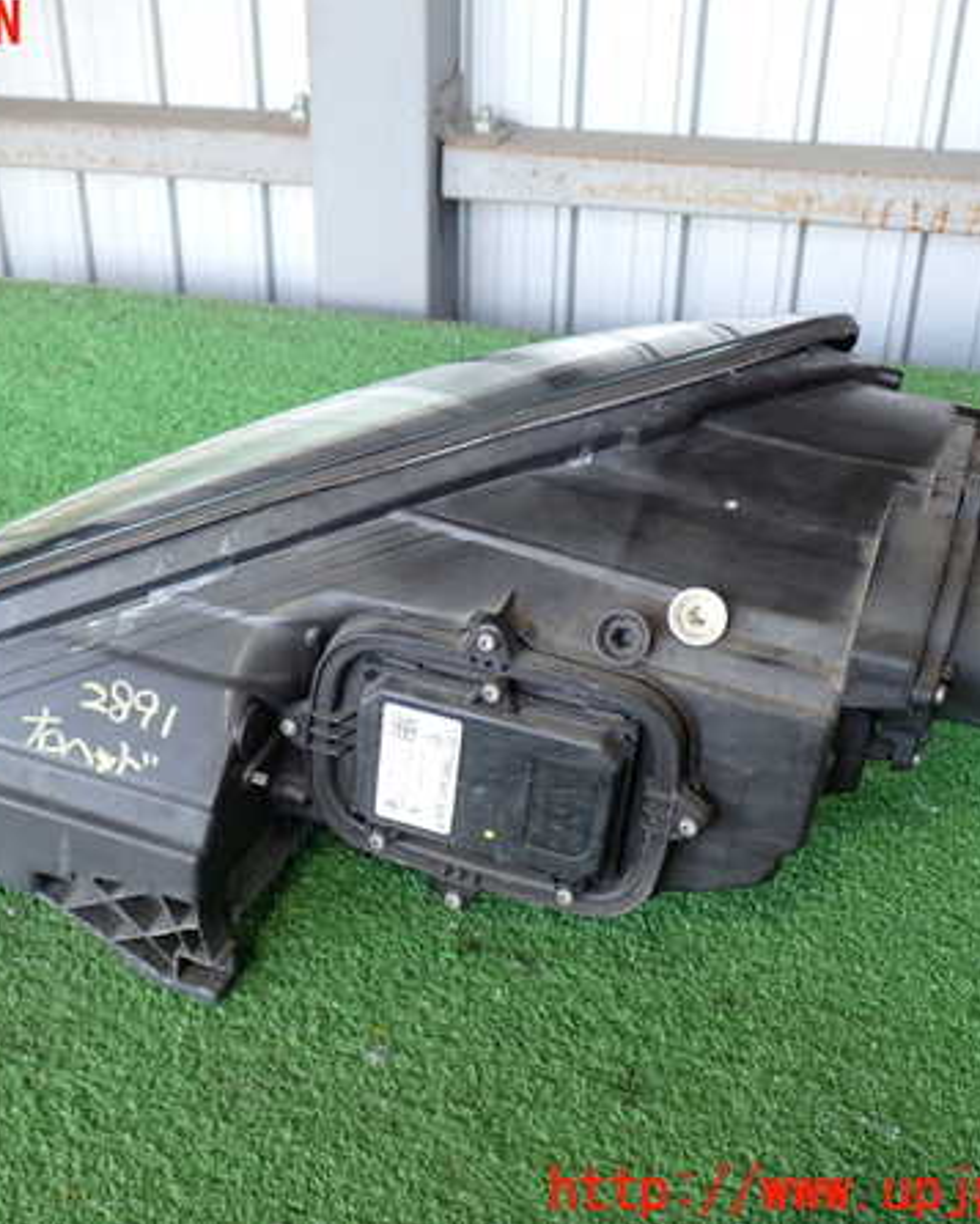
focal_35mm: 42
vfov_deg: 43.8
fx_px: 1522
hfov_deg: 35.4
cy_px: 609
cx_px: 346
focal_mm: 5.79
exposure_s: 1/60
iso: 200
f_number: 2.4
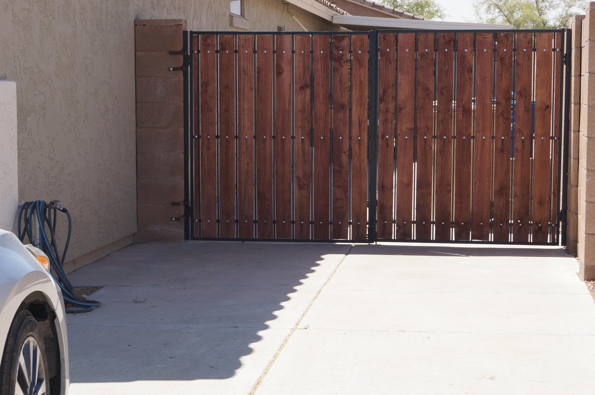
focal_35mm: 80
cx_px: 320
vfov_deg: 17.1
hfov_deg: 25.5
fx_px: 1314
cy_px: 197
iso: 100
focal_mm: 45
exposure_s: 1/125
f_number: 11
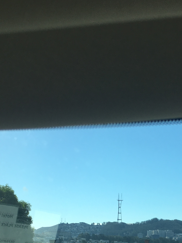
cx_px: 151
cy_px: 237
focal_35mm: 59
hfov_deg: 24.3
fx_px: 414
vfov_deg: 30.6
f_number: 2.2
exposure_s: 1/1637
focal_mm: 4.15
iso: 25
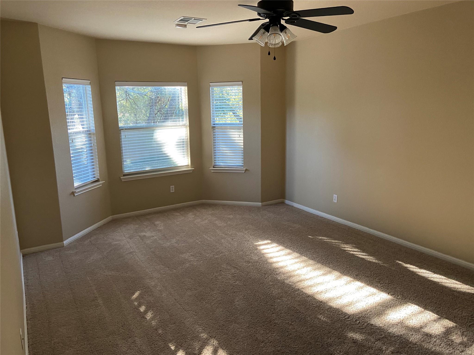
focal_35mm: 26
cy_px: 178
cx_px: 237
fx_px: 356
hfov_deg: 67.3
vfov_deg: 53.1
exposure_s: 1/60
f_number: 1.8
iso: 160
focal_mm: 4.25
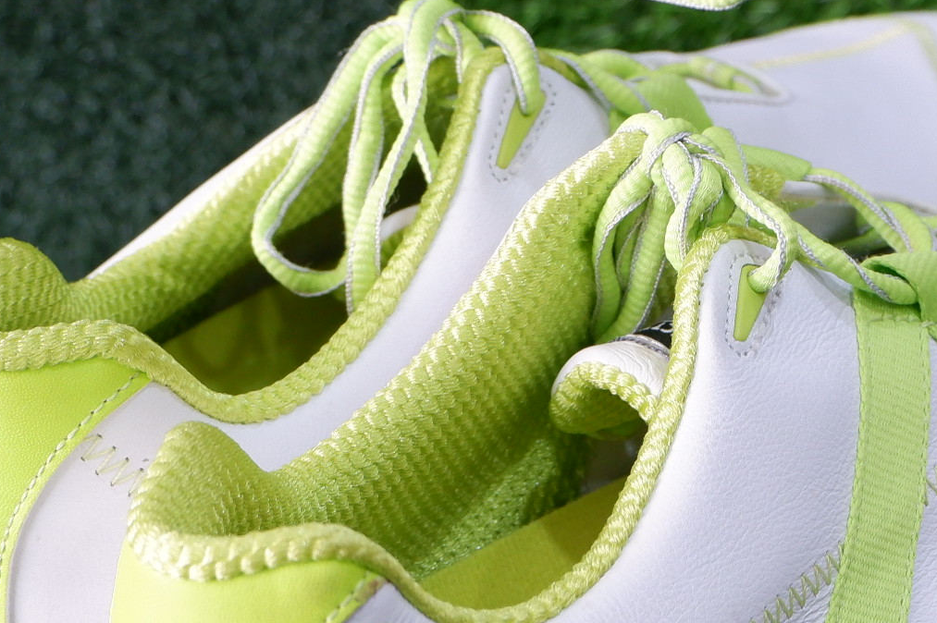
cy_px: 786
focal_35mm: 95
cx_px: 719
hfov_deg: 21.3
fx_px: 2471
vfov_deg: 13.9
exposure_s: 1/34
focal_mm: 21.5
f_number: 4.2
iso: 1000
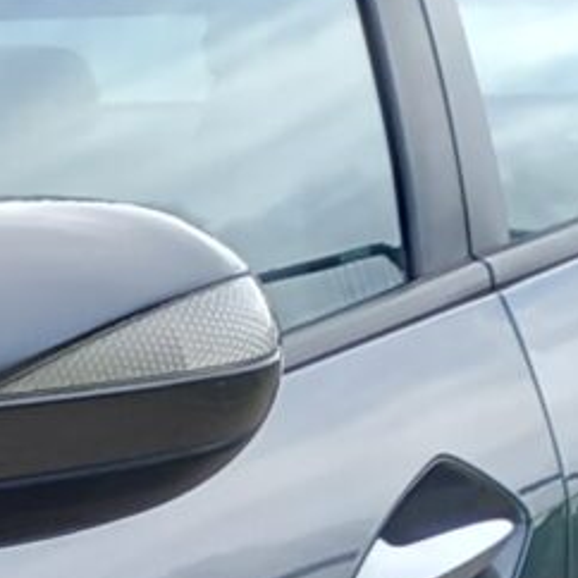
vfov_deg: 7.1
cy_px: 1263
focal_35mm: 234
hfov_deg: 6.5
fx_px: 4421
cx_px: -1471
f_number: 2
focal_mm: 4.6
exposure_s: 1/140
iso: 25
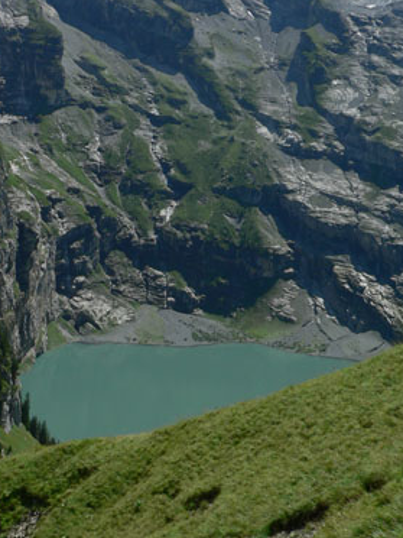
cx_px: 84
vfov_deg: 32.6
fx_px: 900
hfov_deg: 24.8
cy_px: 130
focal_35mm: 58
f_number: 5.2
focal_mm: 6
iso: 80
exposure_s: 1/500
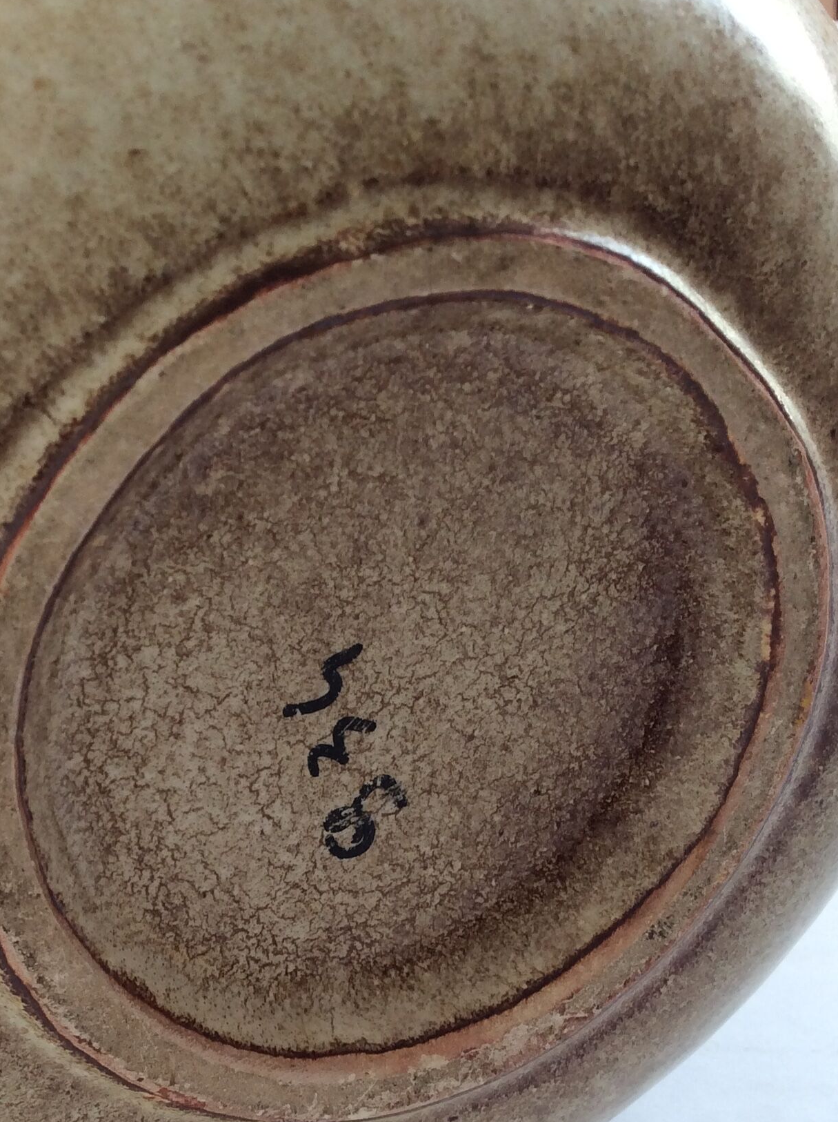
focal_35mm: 51
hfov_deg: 28.0
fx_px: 1650
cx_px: 181
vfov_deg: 36.5
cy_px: 863
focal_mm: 3.3
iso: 32
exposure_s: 1/33
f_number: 2.4
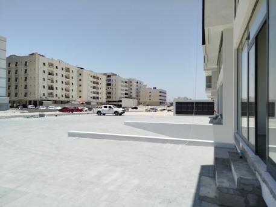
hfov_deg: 71.6
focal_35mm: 24
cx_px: 138
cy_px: 104
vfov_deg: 56.8
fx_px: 191
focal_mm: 5.31
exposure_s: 1/1270
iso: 50
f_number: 1.7
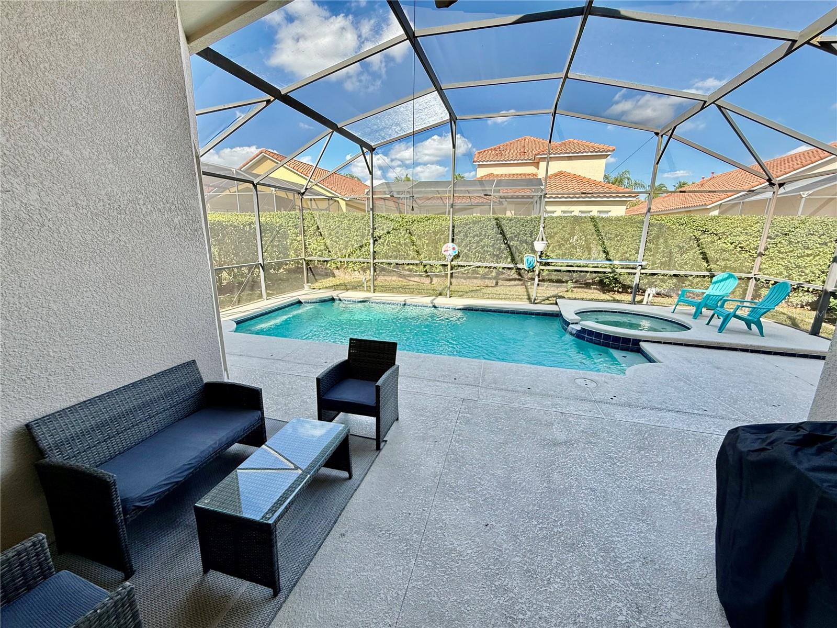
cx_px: 418
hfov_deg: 102.1
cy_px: 314
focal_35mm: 14
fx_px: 339
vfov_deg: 85.7
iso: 64
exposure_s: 1/213
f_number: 2.2
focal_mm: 2.22
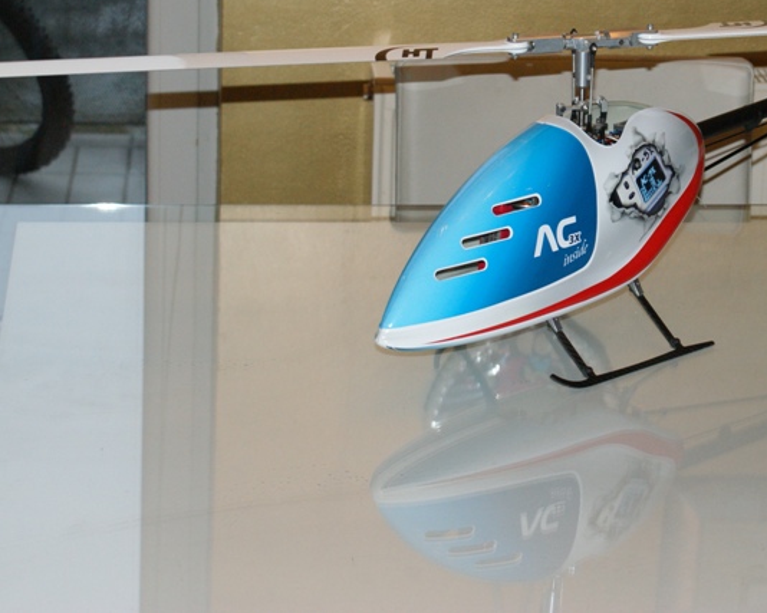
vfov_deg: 14.1
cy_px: 176
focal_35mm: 109
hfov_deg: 17.6
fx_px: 2469
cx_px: 567
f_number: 5.6
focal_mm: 45
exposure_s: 1/60
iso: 400
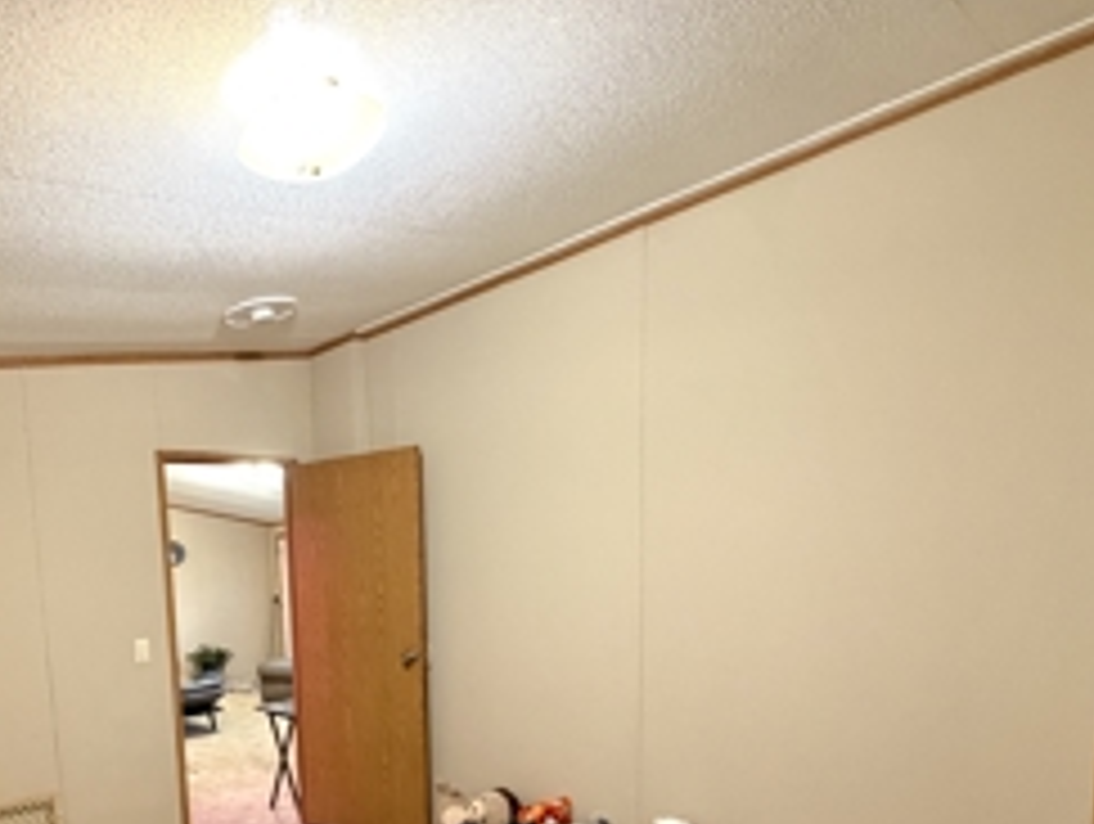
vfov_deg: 54.8
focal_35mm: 23
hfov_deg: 69.9
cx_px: 302
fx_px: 728
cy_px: 662
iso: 400
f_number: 2.2
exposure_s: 1/60
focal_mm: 2.22
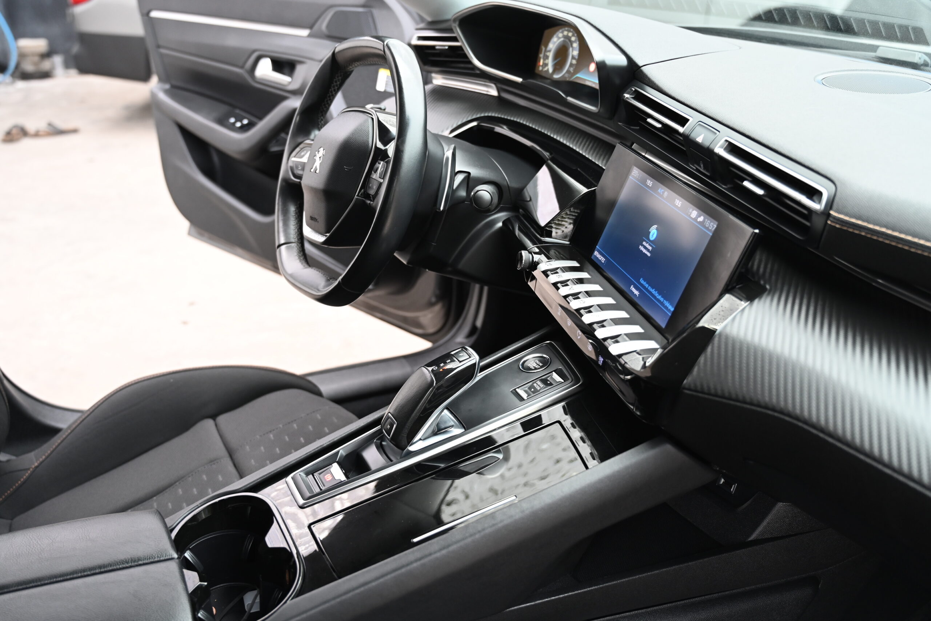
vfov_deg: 36.9
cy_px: 310
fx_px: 931
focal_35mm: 36
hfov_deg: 53.1
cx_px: 466
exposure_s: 1/125
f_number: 4
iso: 1100
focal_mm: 36
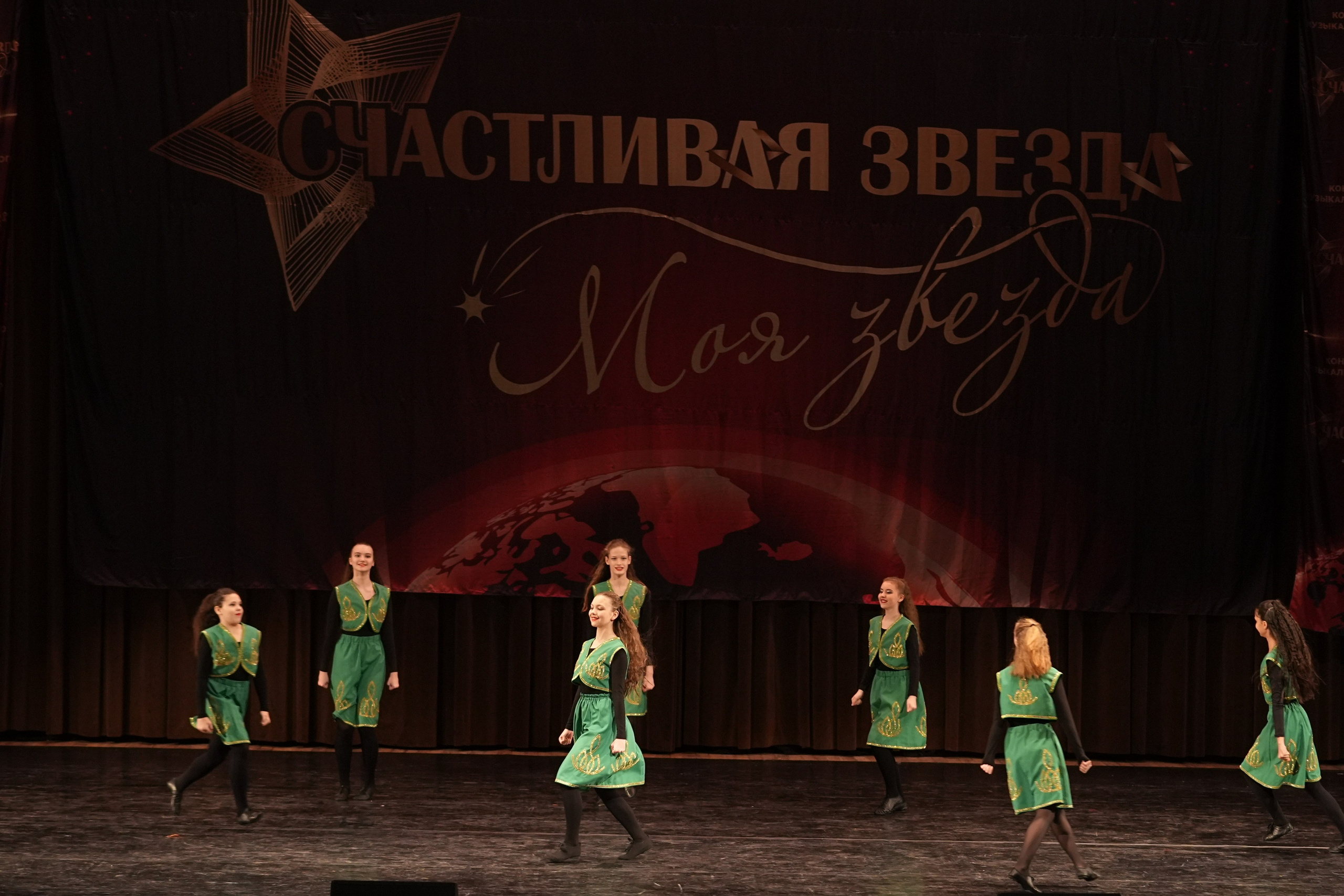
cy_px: 448
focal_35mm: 105
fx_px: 3920
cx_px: 672
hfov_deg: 19.5
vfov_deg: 13.0
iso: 2000
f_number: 2.8
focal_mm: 70
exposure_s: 1/400
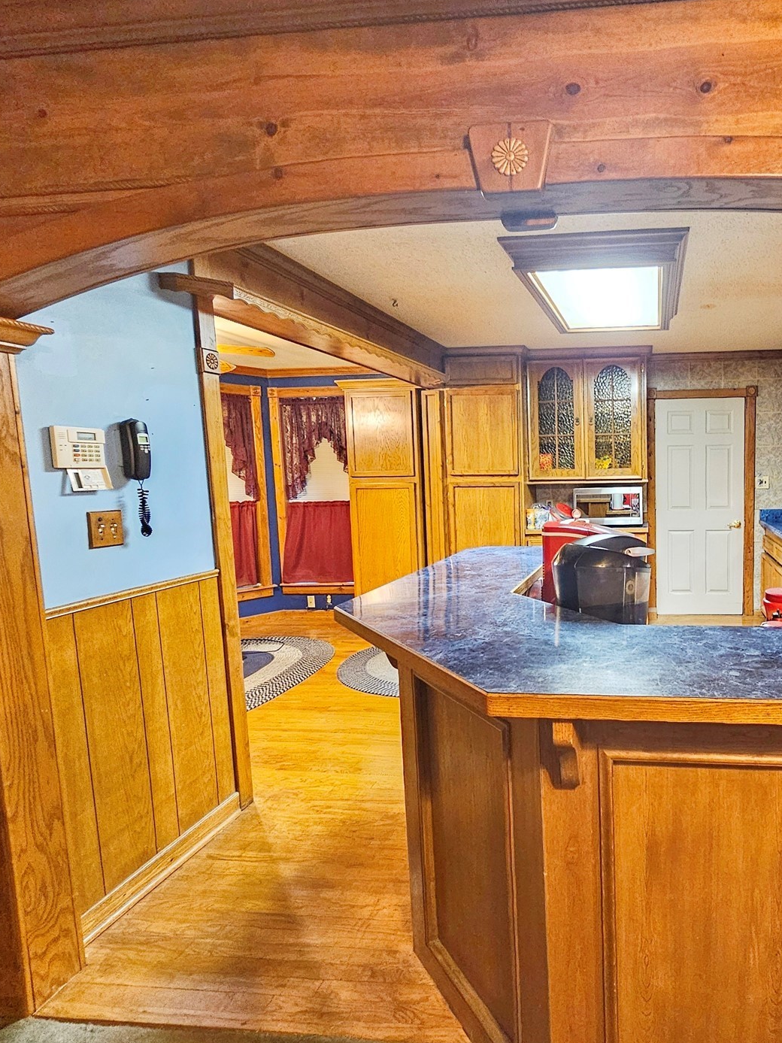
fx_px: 542
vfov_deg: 87.8
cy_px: 523
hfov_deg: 66.9
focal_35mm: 18
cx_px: 590
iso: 640
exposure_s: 1/30
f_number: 2.2
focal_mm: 2.2
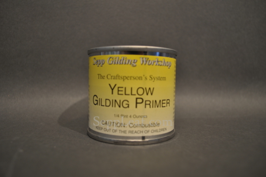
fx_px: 221
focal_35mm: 30
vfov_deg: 43.5
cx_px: 133
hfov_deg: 62.0
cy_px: 88
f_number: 3.8
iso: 250
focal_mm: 20
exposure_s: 1/125
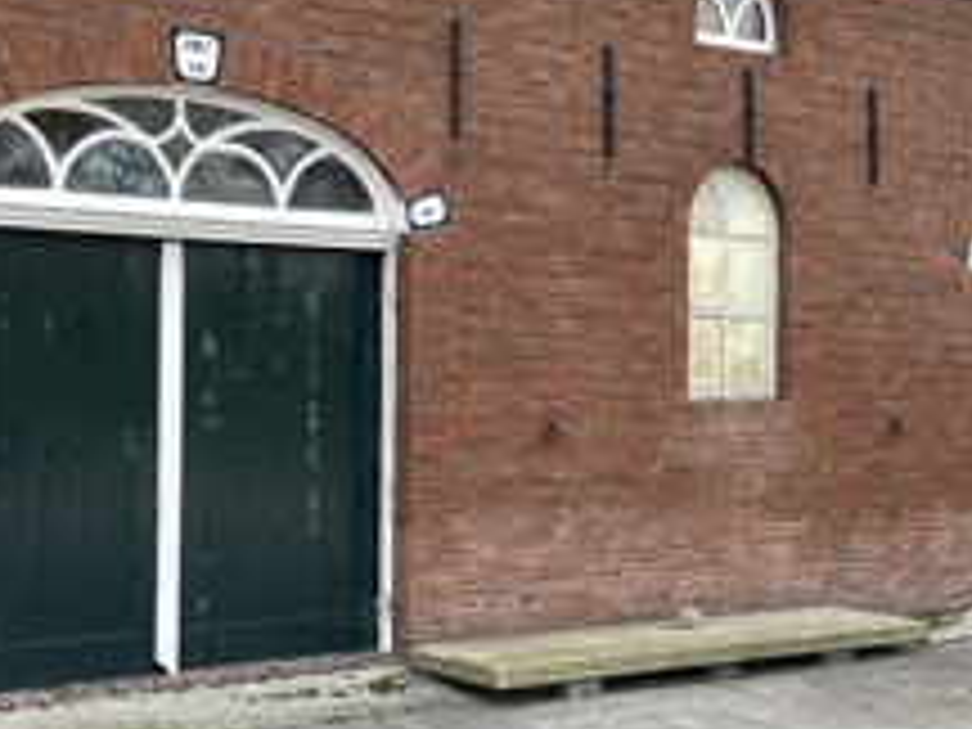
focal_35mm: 57
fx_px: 1601
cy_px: 351
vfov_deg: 25.7
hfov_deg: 33.8
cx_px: 531
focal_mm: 3.99
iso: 20
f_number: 1.8
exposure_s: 1/350
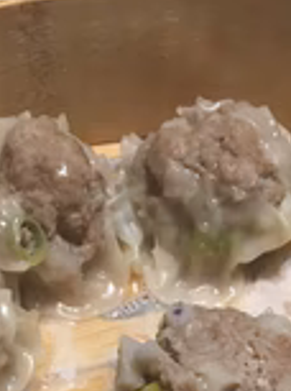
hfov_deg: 19.3
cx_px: 174
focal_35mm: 76
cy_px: 491
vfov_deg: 23.2
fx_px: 855
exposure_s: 1/33
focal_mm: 4.15
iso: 80
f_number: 2.2
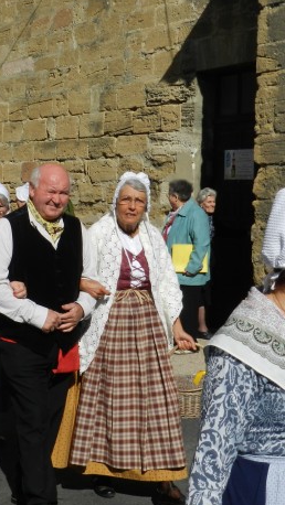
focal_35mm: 70
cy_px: 256
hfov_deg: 16.9
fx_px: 939
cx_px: 2
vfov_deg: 30.1
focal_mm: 8.1
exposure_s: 1/800
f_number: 6.3
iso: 160
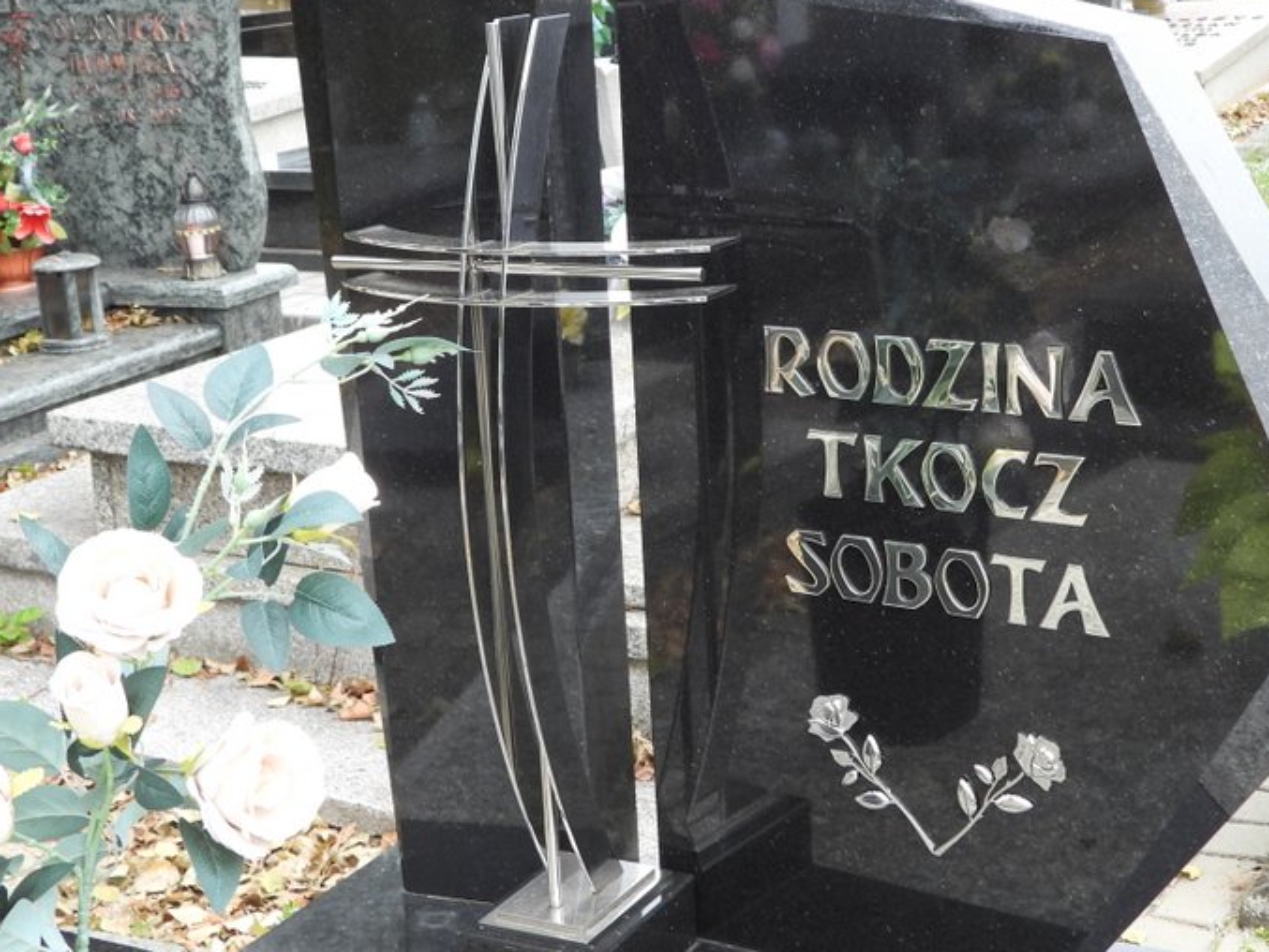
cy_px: 442
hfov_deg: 31.1
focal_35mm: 62
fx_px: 2273
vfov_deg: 23.7
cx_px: 727
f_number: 3.2
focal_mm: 7.4
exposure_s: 1/80
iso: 100
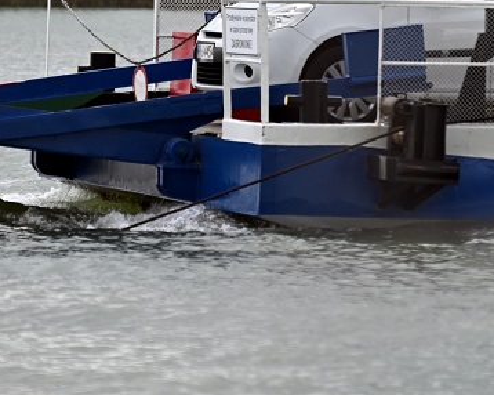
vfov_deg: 2.6
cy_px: -39
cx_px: 257
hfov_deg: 3.2
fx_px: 8738
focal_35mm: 598
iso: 400
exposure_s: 1/1000
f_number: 5.6
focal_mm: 240
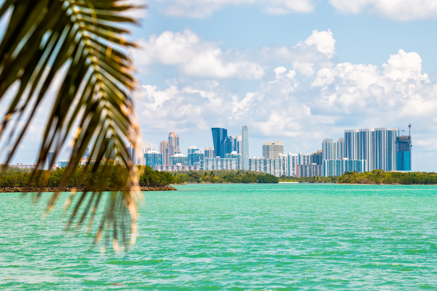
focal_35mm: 122
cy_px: 146
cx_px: 218
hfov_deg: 16.8
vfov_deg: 11.2
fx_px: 1481
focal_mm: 122
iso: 160
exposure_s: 1/800
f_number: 8
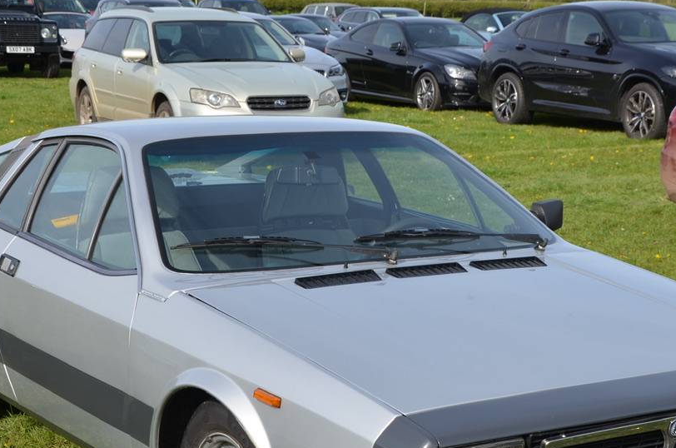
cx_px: 390
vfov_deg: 16.4
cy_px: 305
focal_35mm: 83
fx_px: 1552
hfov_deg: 24.6
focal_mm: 35
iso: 110
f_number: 8
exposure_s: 1/250
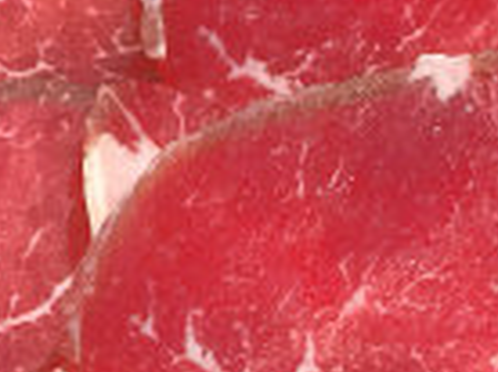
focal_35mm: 129
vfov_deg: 11.2
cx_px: 101
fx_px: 1853
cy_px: 479
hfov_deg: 15.2
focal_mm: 4.2
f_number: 2.2
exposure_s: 1/17
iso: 125
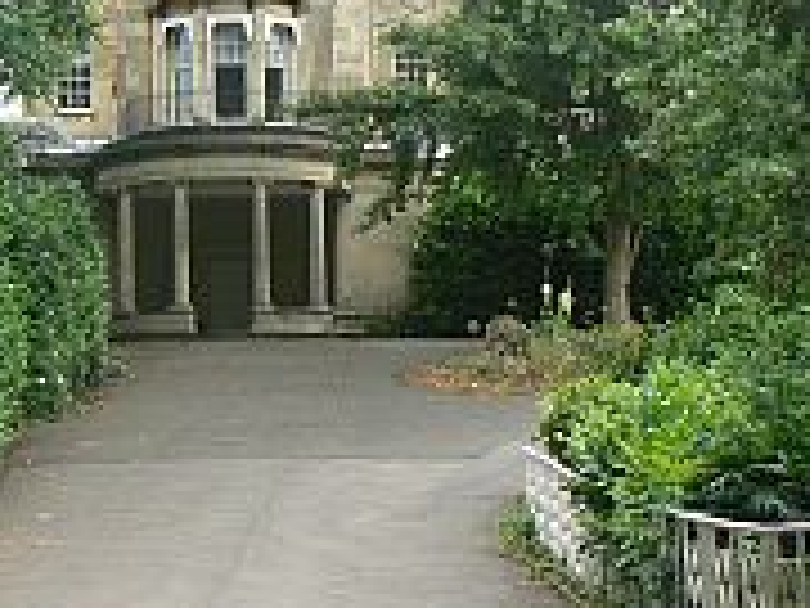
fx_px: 1685
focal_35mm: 72
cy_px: 203
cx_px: 230
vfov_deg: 20.4
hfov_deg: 26.8
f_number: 4
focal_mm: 6
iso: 80
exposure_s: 1/80
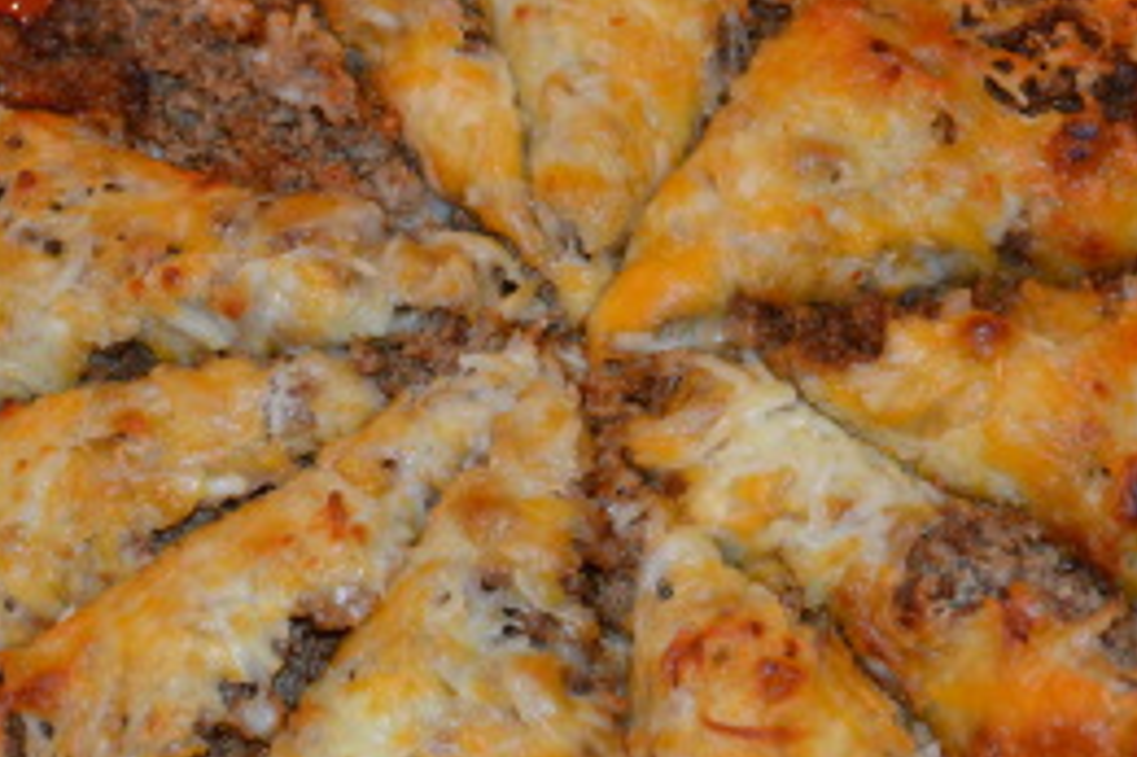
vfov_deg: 13.5
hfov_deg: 20.2
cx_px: 494
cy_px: 195
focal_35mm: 101
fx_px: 3187
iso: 900
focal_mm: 35
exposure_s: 1/60
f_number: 5
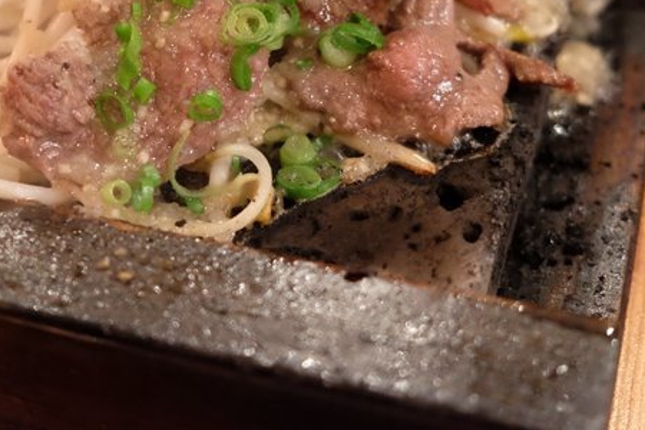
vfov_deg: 18.4
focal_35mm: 72
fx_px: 1290
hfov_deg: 28.0
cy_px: 3
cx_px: 248
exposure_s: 1/30
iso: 3200
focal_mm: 24.3
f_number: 3.2
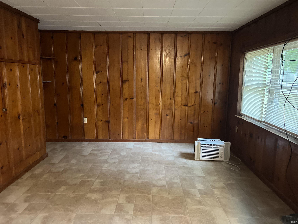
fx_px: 224
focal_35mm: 26
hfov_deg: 67.3
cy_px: 112
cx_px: 149
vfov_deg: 53.1
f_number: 1.5
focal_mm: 5.7
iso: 500
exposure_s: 1/40
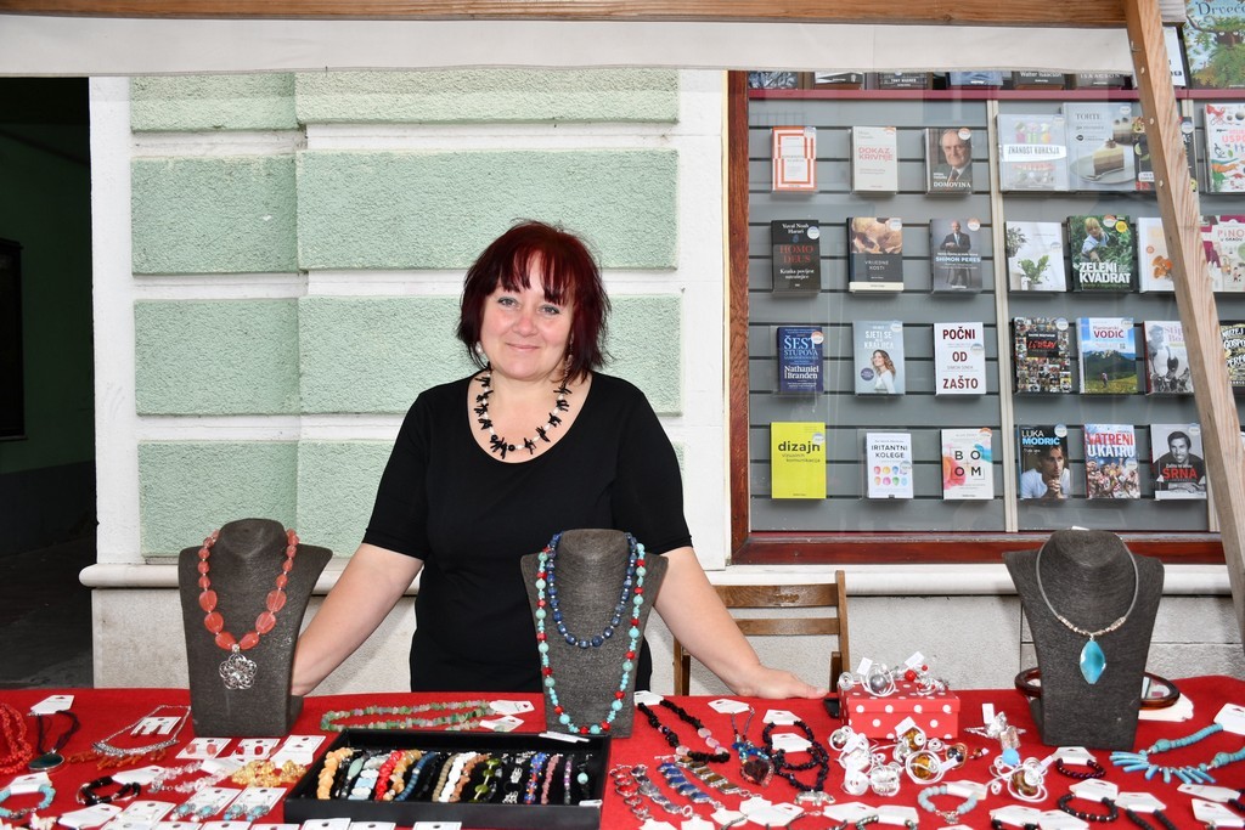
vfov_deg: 40.0
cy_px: 415
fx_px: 1141
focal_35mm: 33
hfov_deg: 57.2
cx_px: 622
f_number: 3.5
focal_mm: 22
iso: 140
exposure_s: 1/250
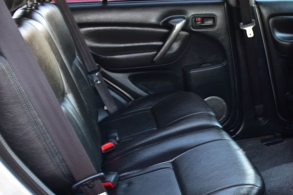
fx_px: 479
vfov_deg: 22.8
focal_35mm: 59
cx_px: 237
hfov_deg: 33.0
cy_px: 145
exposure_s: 1/20
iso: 400
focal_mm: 23
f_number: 6.3
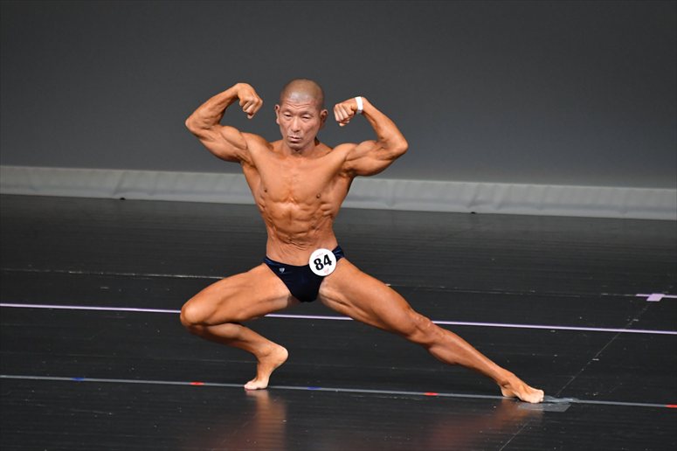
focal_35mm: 450
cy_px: 226
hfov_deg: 4.6
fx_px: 8458
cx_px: 338
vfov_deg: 3.1
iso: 4000
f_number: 5.6
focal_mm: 300
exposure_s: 1/400
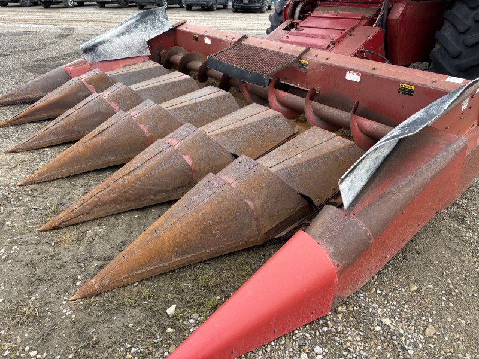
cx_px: 240
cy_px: 180
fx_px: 360
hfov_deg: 67.3
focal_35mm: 26
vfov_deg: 53.1
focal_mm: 5.96
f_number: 1.6
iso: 50
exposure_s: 1/525
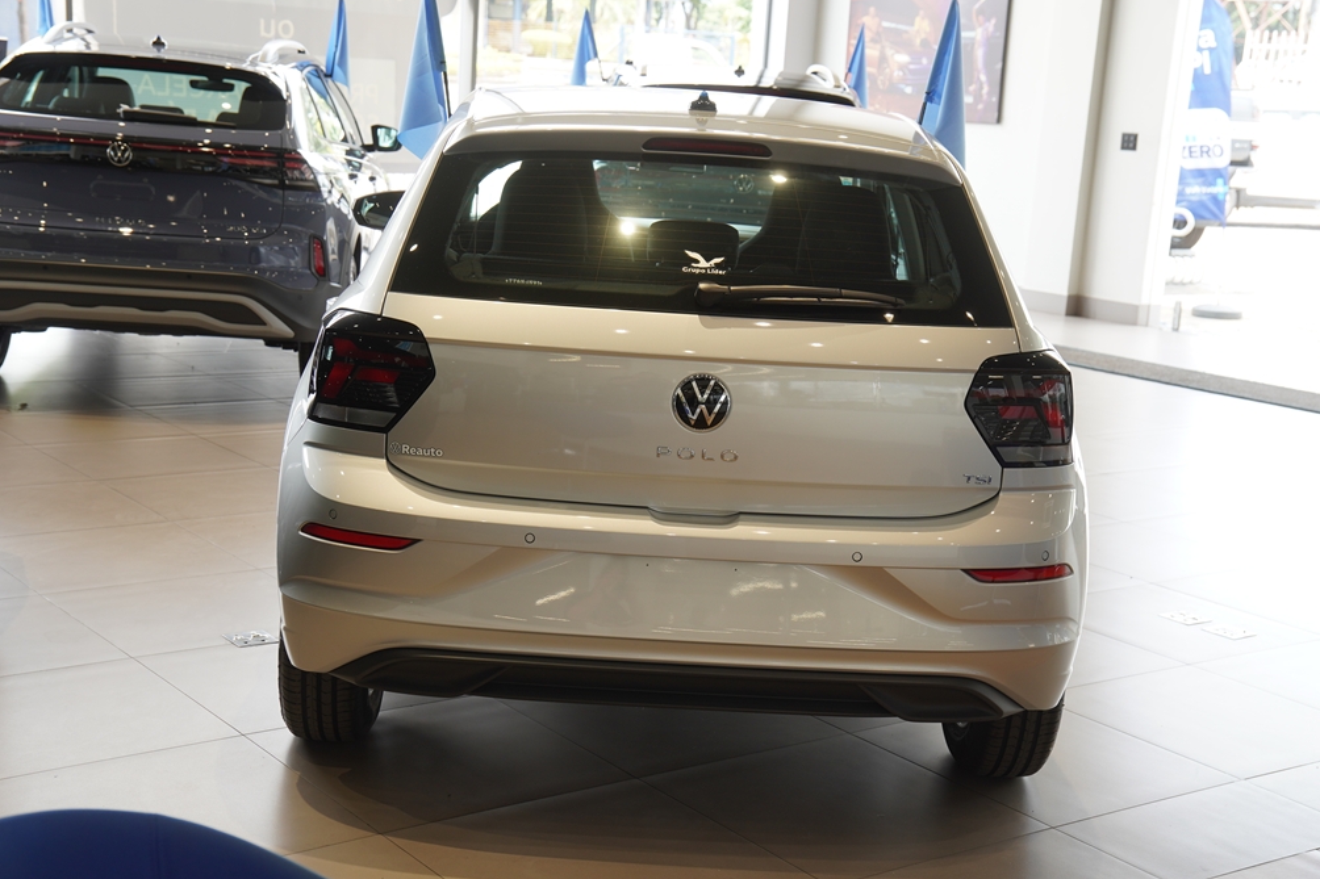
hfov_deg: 39.2
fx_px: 1852
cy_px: 445
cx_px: 665
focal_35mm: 51
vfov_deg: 26.7
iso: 125
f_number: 4
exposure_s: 1/60
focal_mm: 33
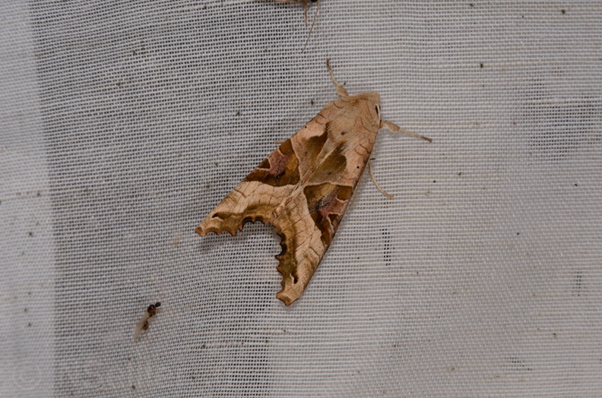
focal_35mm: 128
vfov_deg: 10.7
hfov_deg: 16.1
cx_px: 301
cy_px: 199
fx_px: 2127
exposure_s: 1/60
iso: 100
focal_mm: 85
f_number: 25
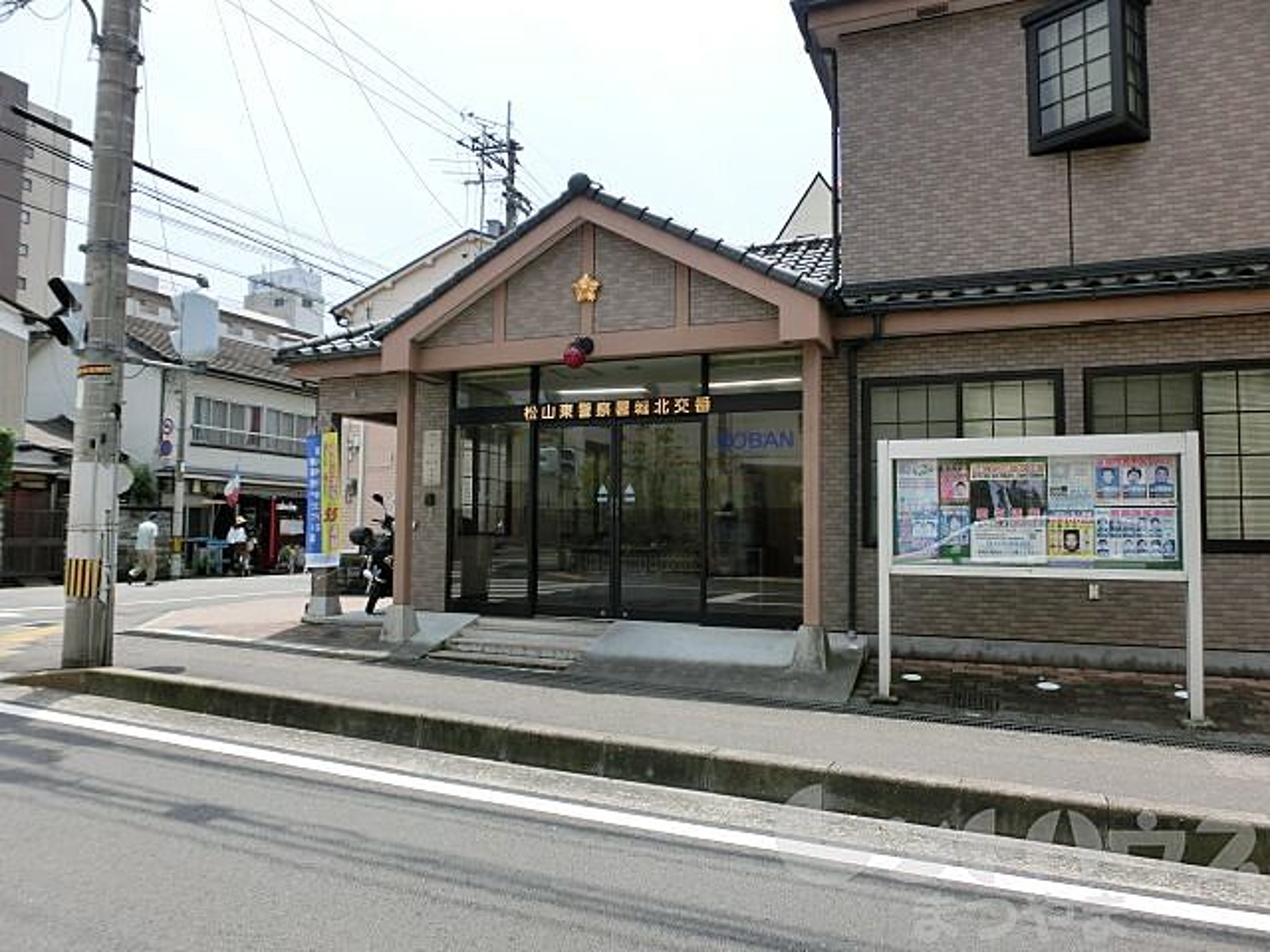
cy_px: 476
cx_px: 635
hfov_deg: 71.6
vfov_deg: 56.8
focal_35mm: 24
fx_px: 881
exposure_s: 1/160
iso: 80
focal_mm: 4.24
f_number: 7.9
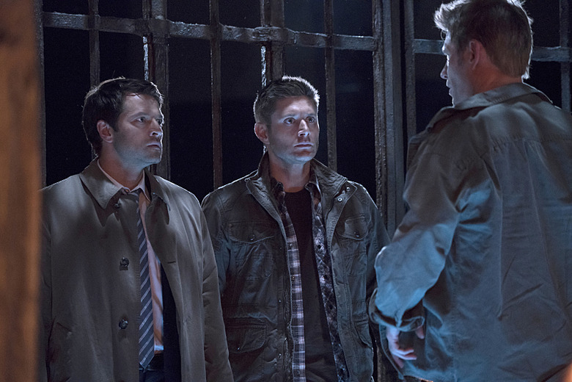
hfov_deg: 13.4
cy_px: 191
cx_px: 286
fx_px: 2431
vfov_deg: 9.0
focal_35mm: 153
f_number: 4
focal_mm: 153
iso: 6400
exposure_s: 1/200
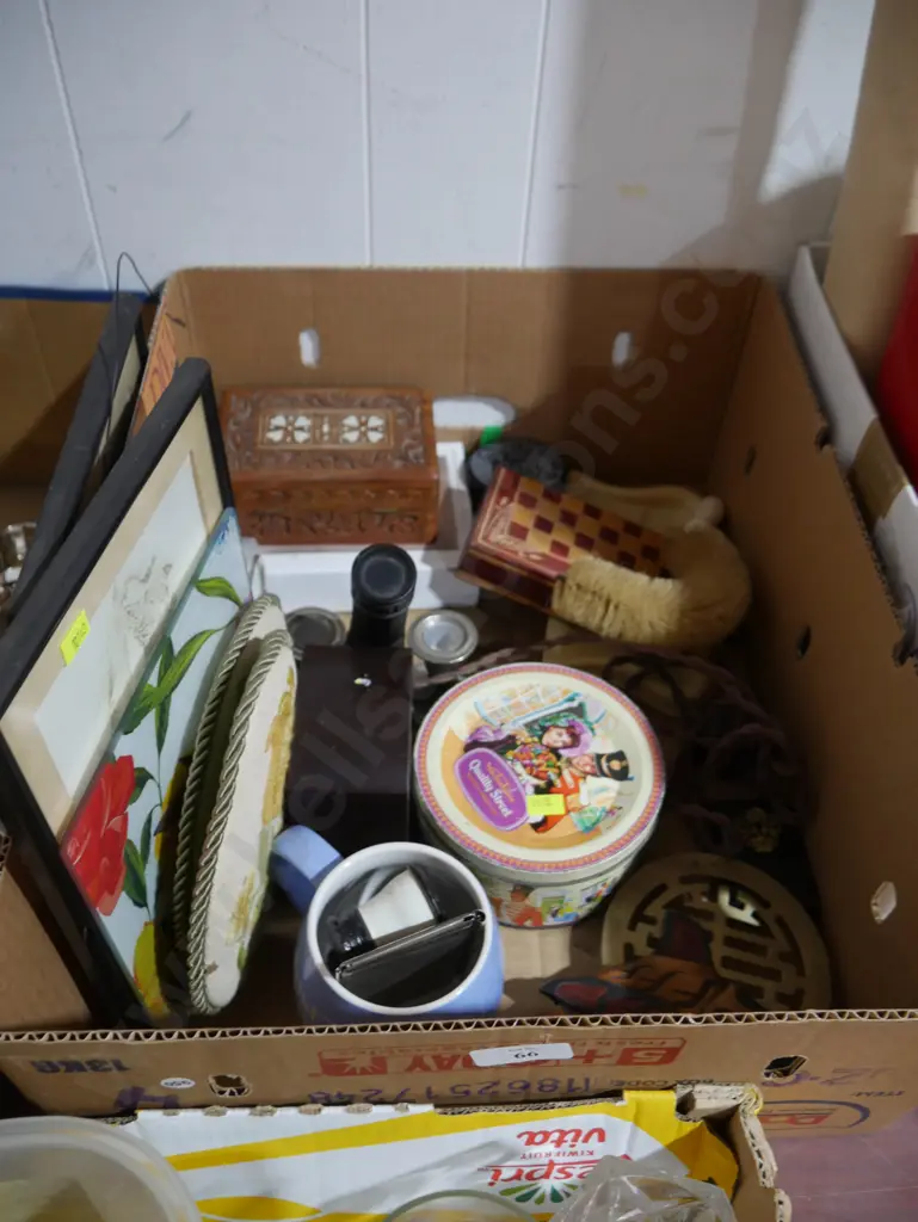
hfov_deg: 49.8
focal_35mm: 28
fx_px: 989
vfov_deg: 63.4
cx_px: 459
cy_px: 611
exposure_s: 1/60
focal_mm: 14
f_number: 3.5
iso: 800
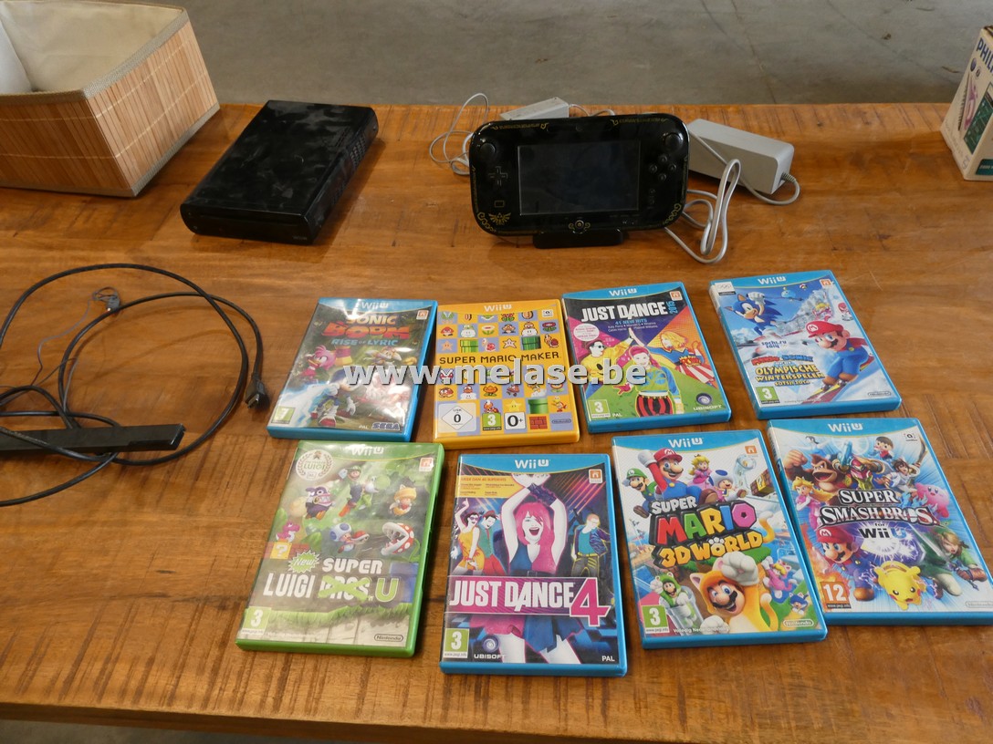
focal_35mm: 24
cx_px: 496
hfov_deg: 71.6
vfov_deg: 56.8
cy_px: 372
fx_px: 688
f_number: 3.3
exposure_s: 1/60
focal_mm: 4.3
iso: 200
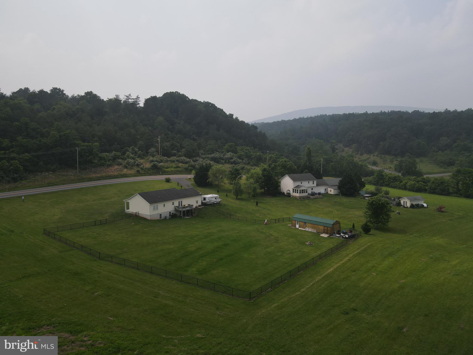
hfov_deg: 71.6
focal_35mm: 24
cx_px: 236
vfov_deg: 56.8
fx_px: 328
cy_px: 178
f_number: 2.8
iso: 100
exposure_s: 1/1000
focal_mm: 4.5
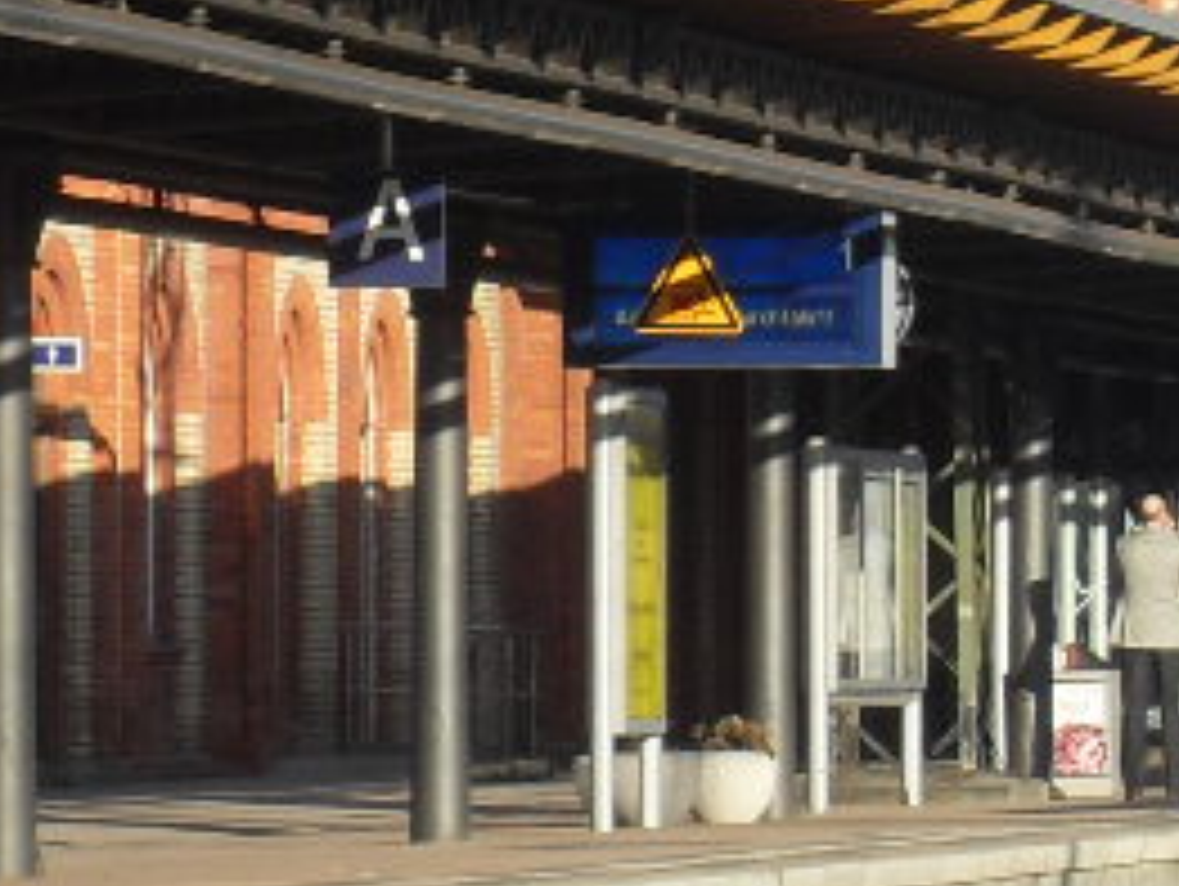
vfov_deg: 3.7
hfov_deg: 4.9
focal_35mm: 398
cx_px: 2048
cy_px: 526
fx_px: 13568
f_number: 5.2
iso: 80
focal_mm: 18.1
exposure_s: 1/250
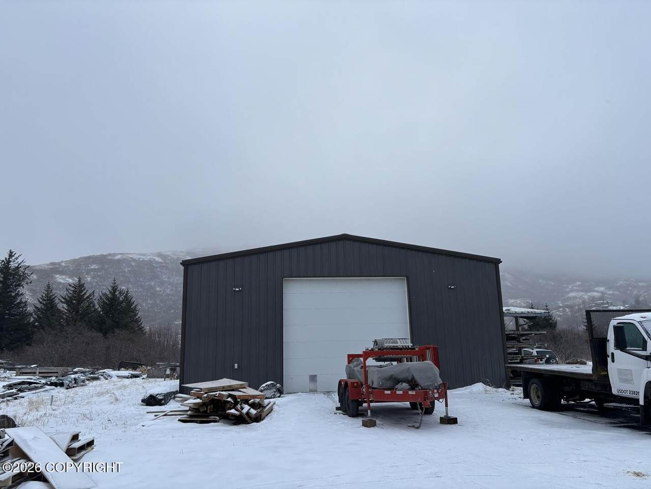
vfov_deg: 53.1
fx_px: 489
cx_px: 326
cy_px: 244
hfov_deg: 67.3
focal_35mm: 26
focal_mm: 5.96
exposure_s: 1/1248
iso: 50
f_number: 1.6
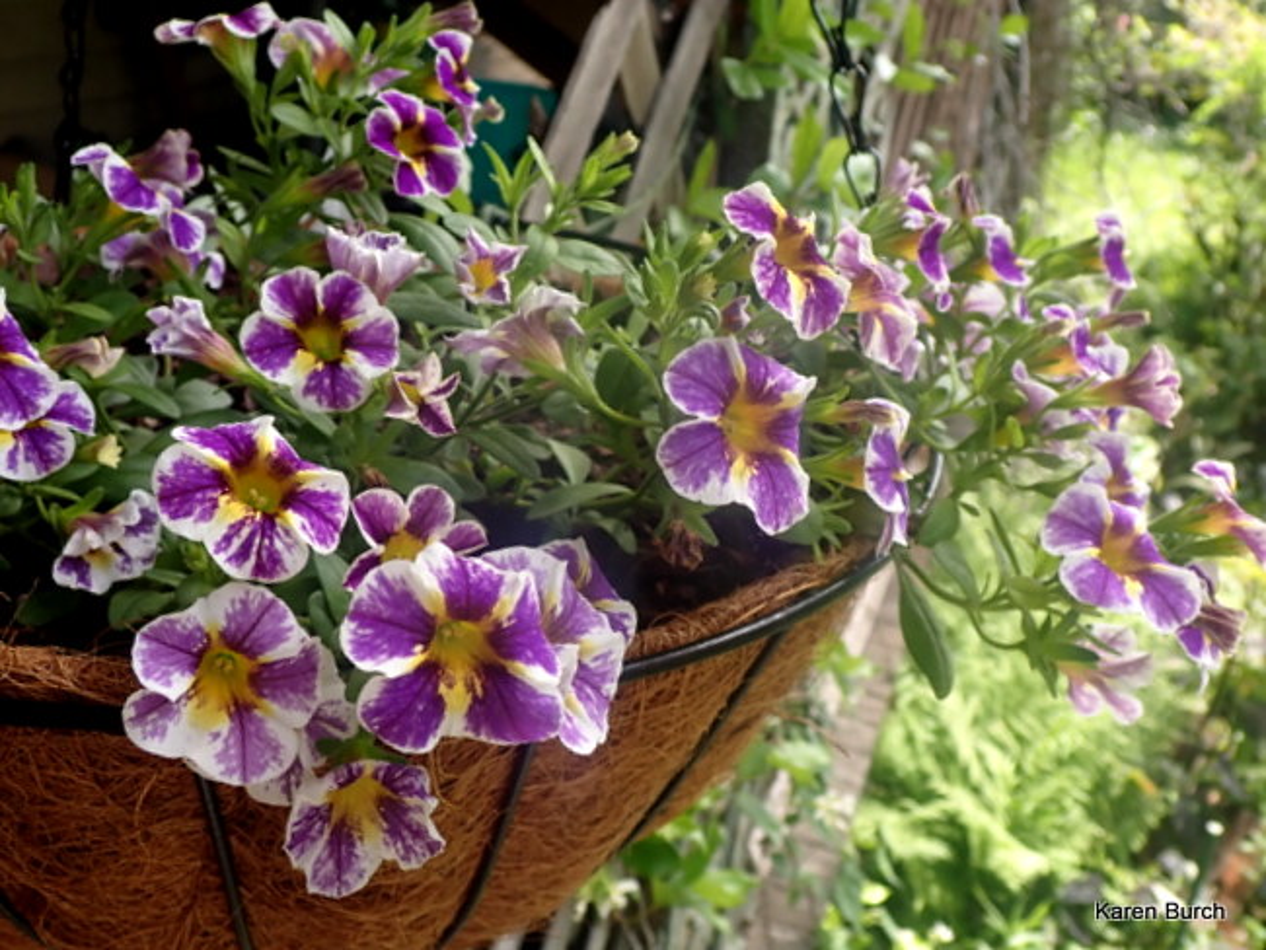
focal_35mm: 30
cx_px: 633
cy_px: 475
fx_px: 1098
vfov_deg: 46.8
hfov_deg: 59.9
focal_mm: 5.4
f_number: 3.2
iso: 100
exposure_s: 1/250
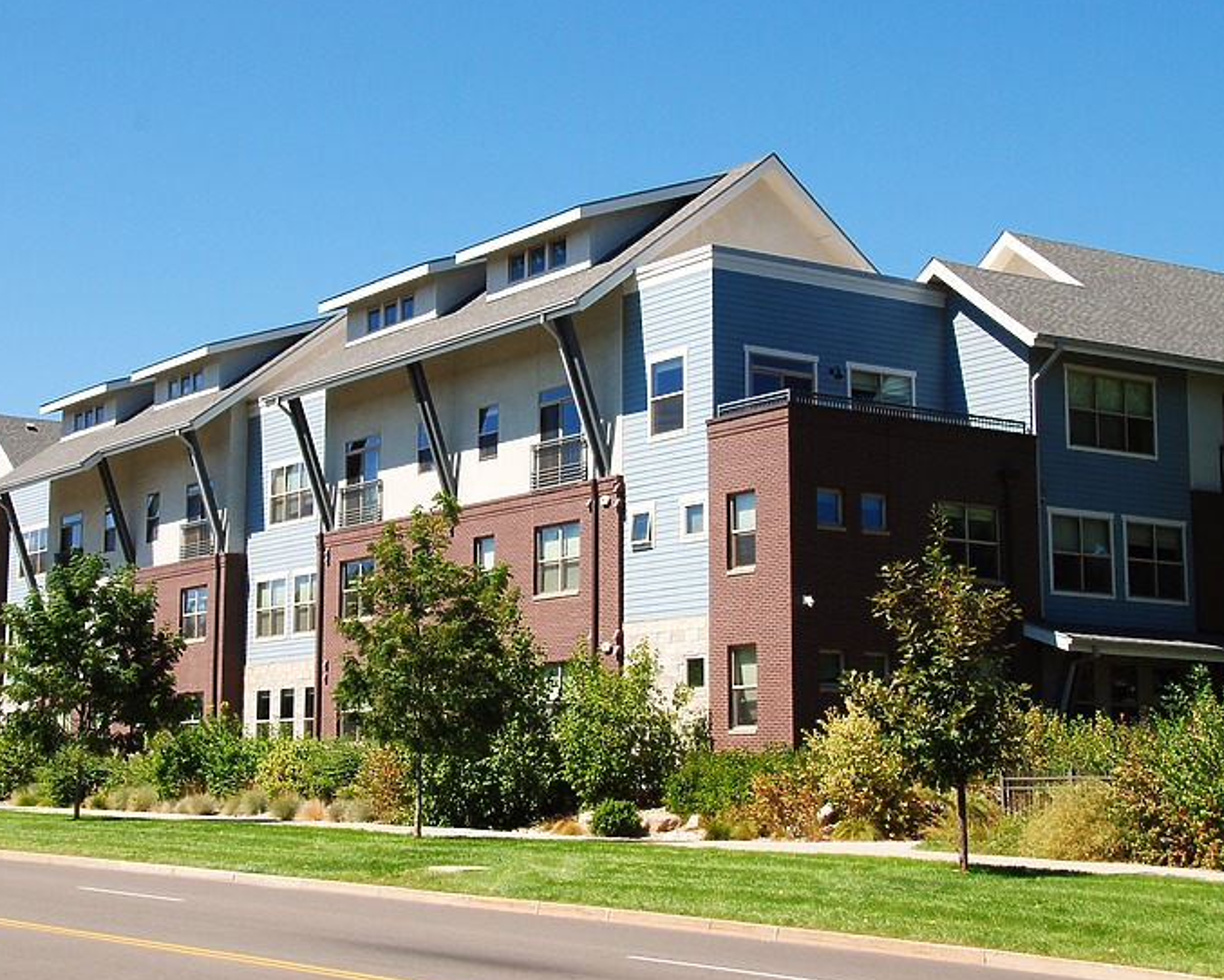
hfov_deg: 31.4
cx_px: 532
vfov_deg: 25.4
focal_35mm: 60
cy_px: 448
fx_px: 2174
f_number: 10
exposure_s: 1/250
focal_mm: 32
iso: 180
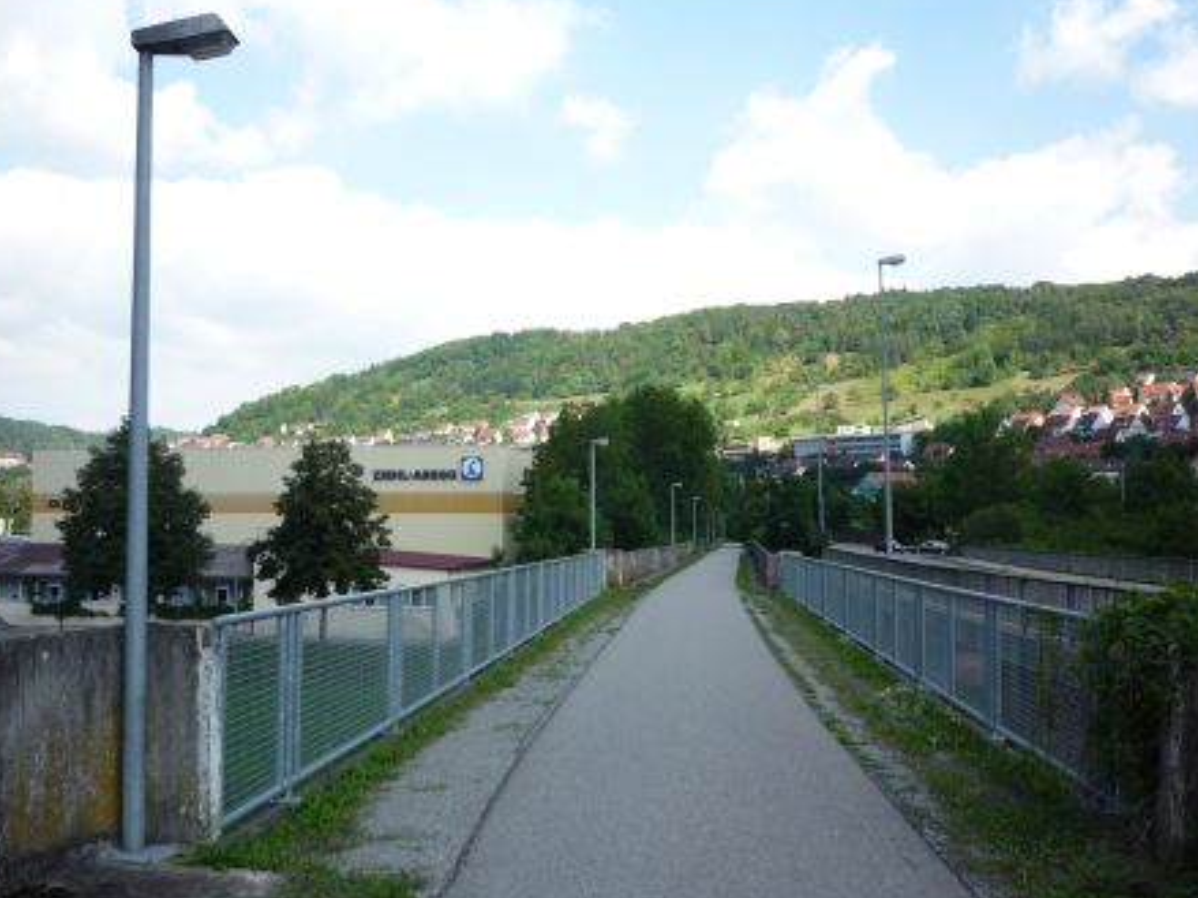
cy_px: 456
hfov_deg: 52.6
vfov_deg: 40.7
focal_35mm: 35
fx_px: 1211
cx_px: 619
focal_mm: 5.2
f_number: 4
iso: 100
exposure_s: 1/320
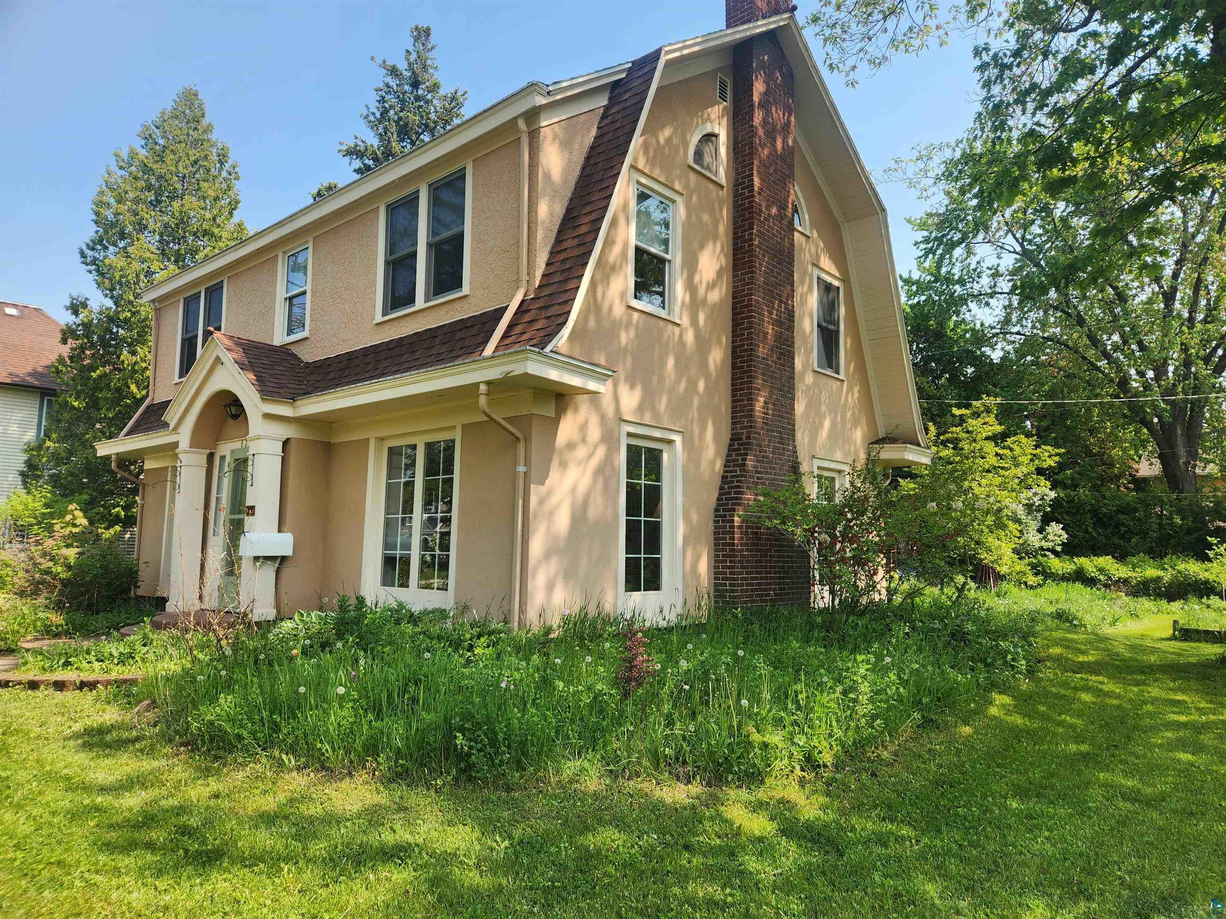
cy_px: 460
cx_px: 613
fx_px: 815
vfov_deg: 58.9
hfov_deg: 73.9
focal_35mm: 23
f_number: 1.8
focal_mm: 5.4
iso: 20
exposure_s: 1/616
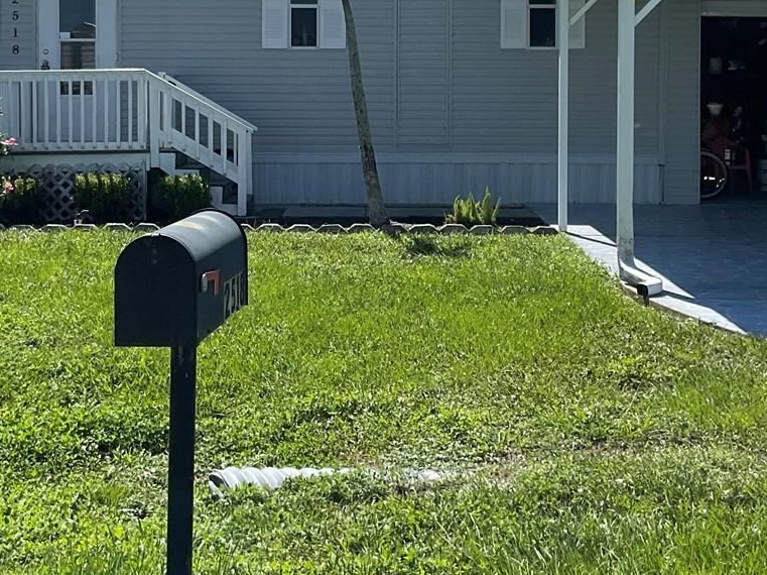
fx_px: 1351
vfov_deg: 23.6
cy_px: 111
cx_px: 362
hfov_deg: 31.7
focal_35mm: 61
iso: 16
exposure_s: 1/2427
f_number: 1.8
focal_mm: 3
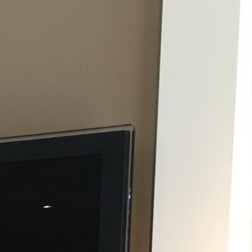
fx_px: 1153
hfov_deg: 11.6
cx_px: -199
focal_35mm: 140
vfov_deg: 11.6
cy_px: 450
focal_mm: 4.15
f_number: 2.2
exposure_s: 1/15
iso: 64
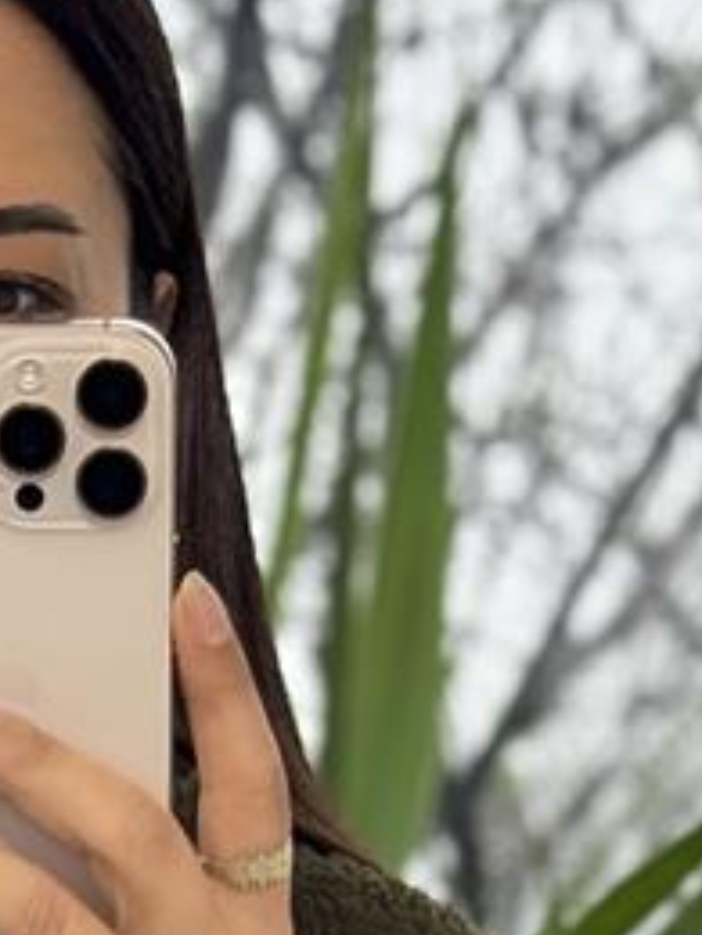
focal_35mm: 246
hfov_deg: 6.0
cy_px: 1886
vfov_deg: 7.7
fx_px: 6652
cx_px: 43
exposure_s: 1/100
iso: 100
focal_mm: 6.76
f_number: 1.78
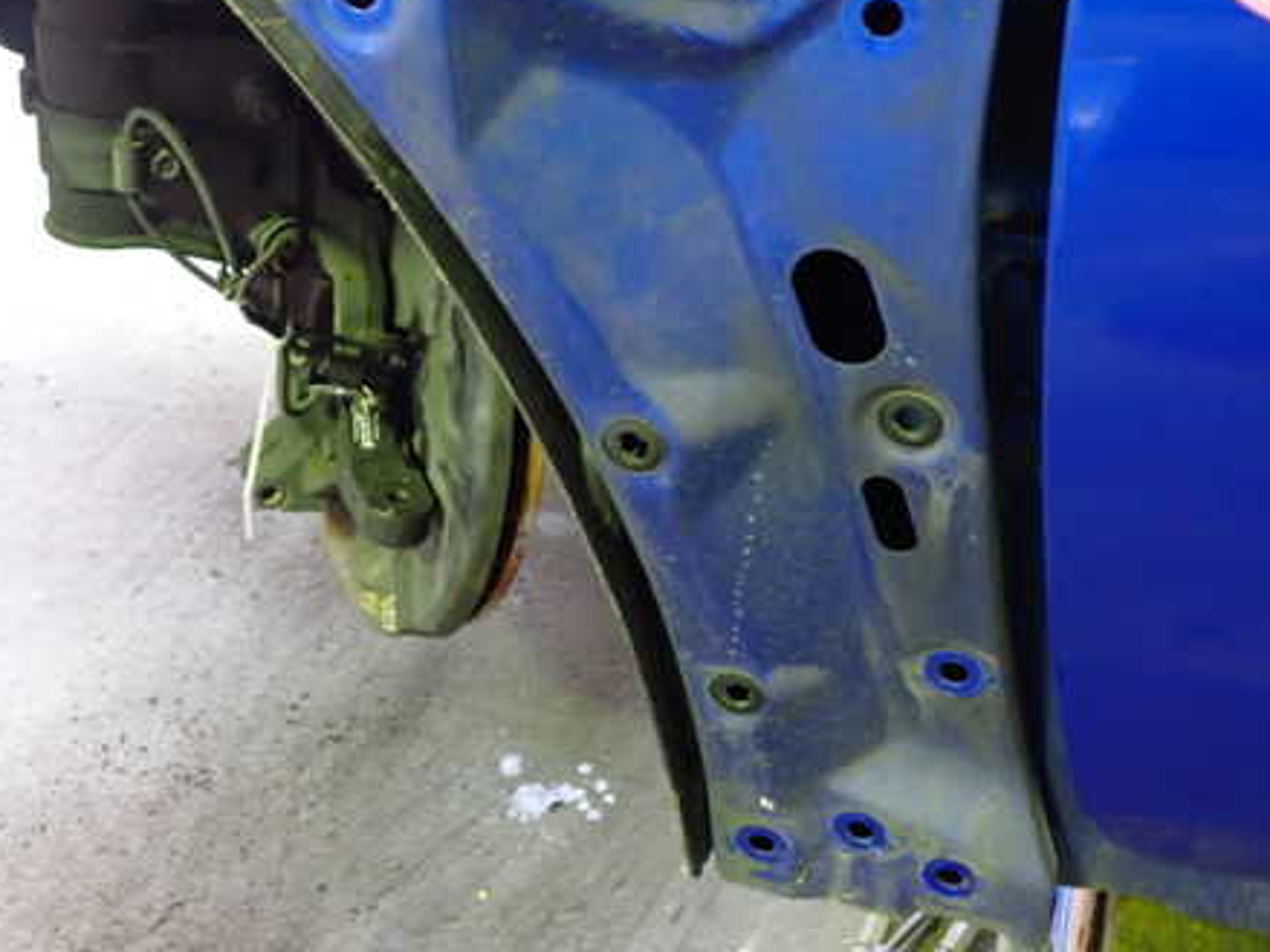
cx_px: 622
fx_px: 1504
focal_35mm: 41
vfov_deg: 35.0
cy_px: 399
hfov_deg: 45.8
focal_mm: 5.4
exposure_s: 1/20
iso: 800
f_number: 2.3
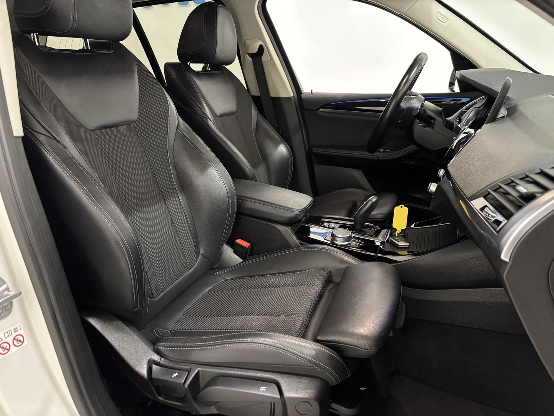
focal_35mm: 26
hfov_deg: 67.3
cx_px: 277
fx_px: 416
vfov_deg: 53.1
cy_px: 208
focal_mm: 5.96
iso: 800
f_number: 1.6
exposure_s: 1/30
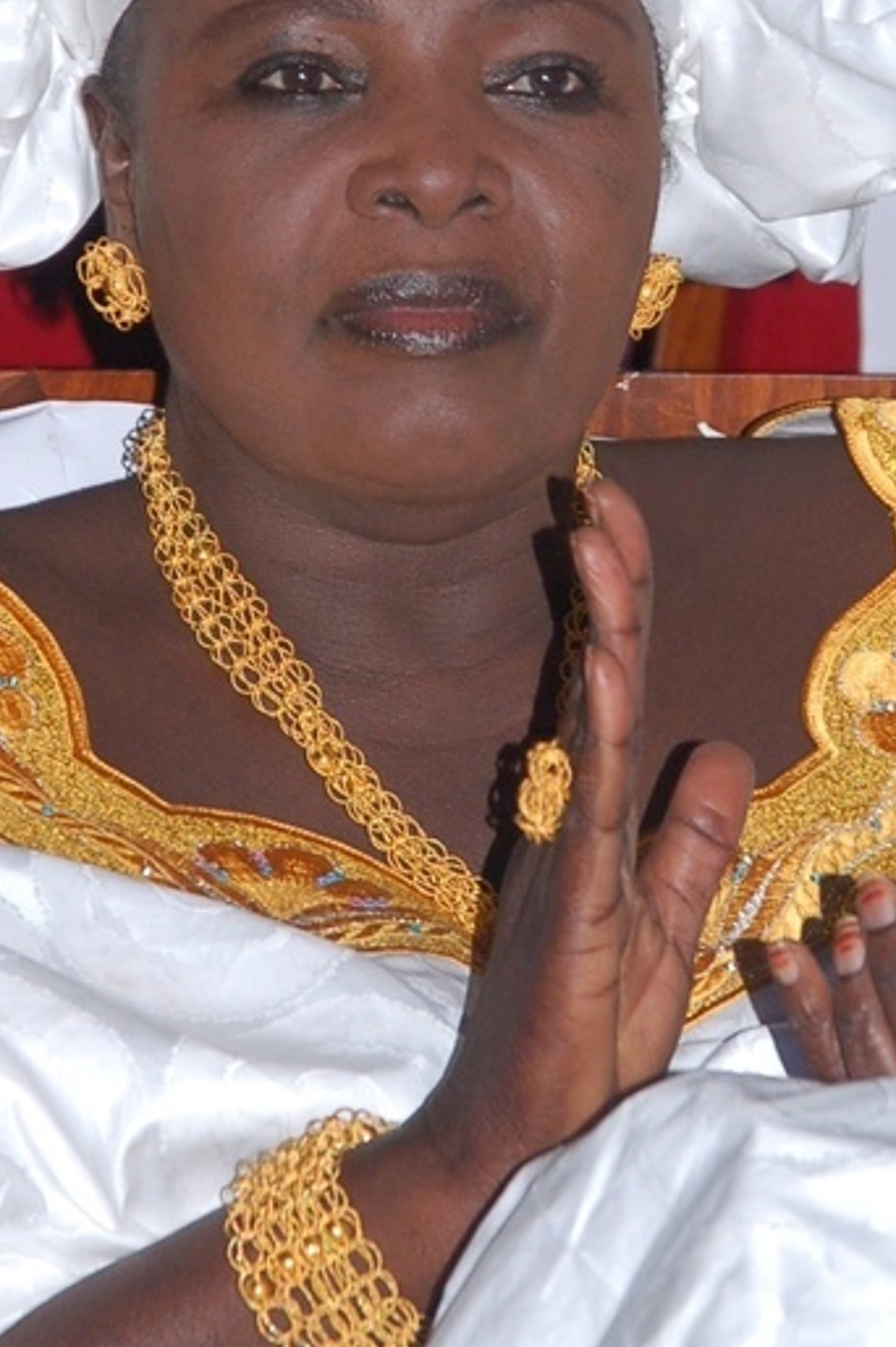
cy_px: 314
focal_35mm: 267
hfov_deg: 5.1
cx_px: 466
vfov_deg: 7.7
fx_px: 9978
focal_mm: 95
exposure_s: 1/60
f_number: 8
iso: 800
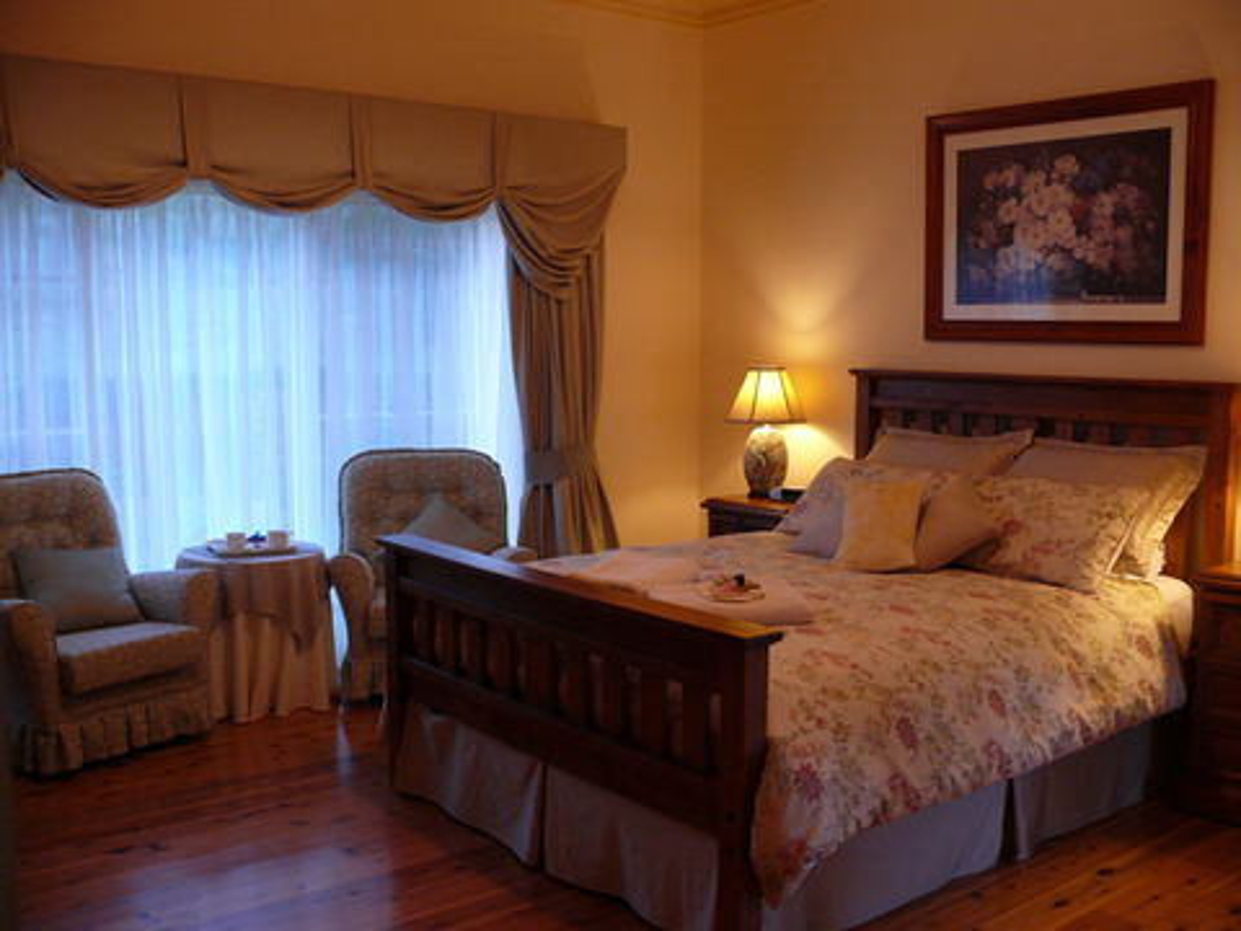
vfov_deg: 40.7
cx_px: 620
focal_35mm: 35
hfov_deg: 52.6
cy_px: 466
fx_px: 1255
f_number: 2.8
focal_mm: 7.4
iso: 200
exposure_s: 1/13
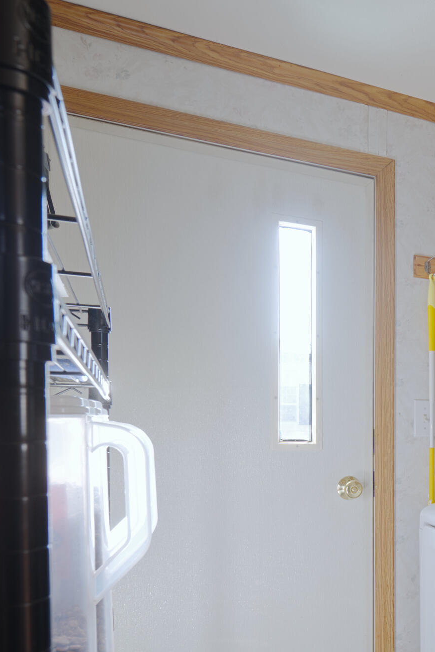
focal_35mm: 33
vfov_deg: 55.4
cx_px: 453
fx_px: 601
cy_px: 453
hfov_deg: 35.3
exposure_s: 1/5
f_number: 7.1
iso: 250
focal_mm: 14.5
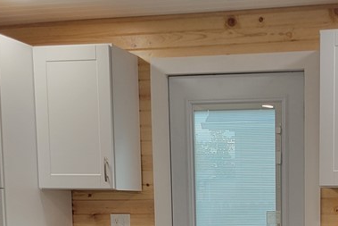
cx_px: 316
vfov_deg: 17.8
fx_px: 686
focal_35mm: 73
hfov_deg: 26.6
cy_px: 272
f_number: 1.8
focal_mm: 5.4
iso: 160
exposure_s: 1/120
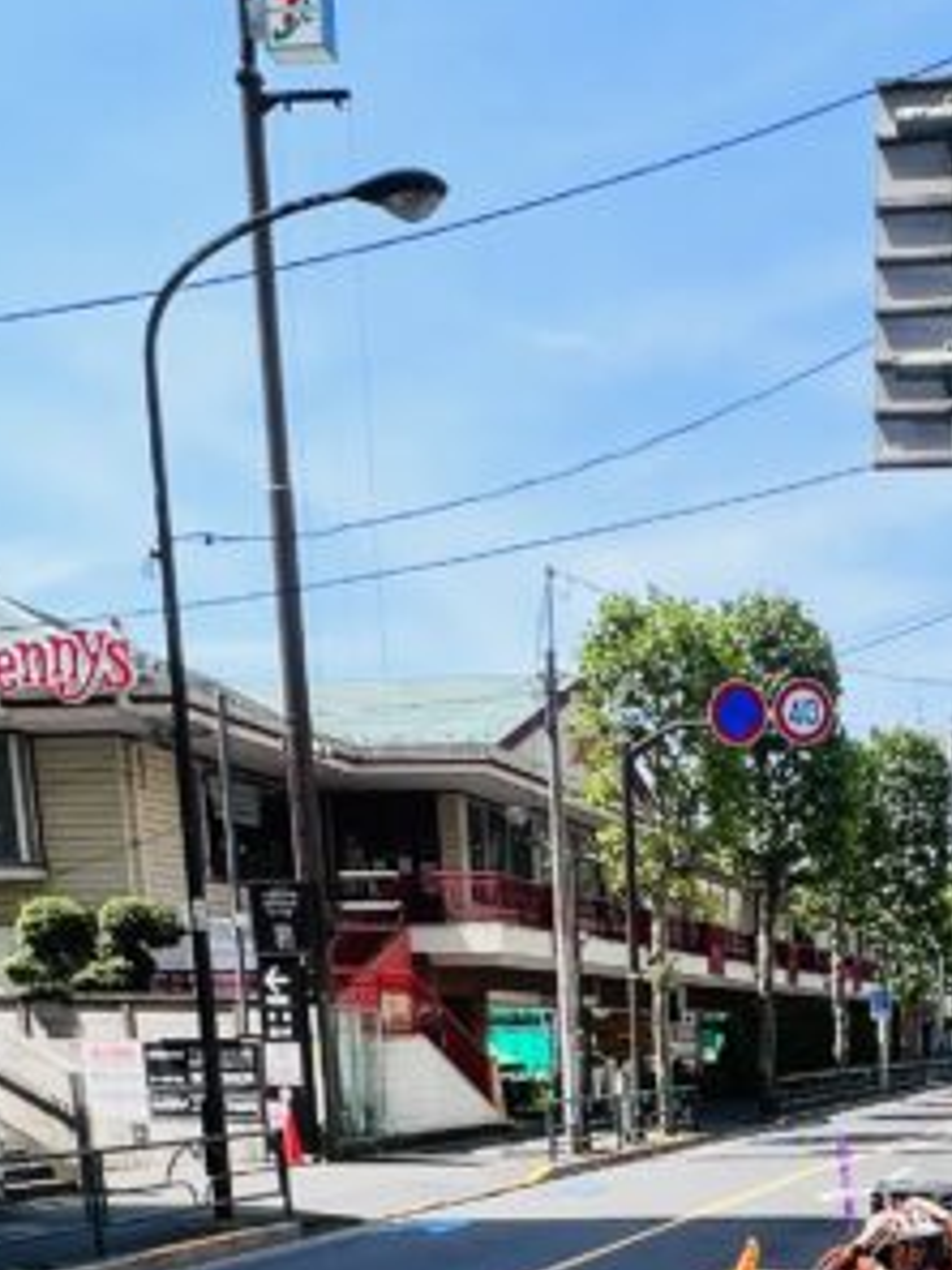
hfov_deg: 30.2
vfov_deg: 35.0
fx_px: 1650
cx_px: 926
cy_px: 1454
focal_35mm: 45
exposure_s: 1/867
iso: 32
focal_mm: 1.57
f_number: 1.8
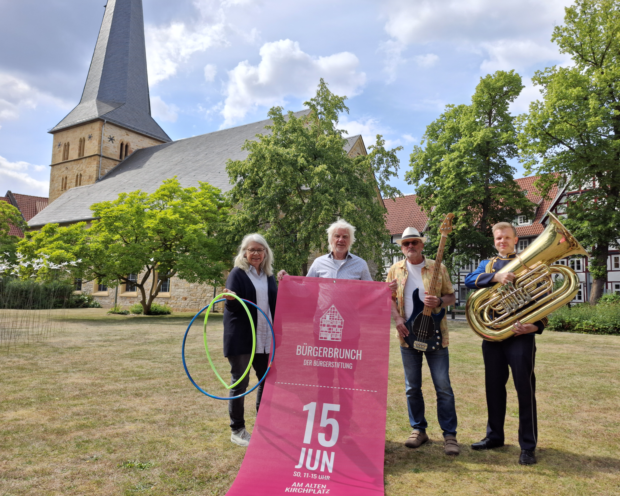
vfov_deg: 58.8
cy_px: 248
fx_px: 440
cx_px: 331
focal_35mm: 24
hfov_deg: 70.2
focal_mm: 5.54
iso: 50
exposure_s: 1/707
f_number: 1.8
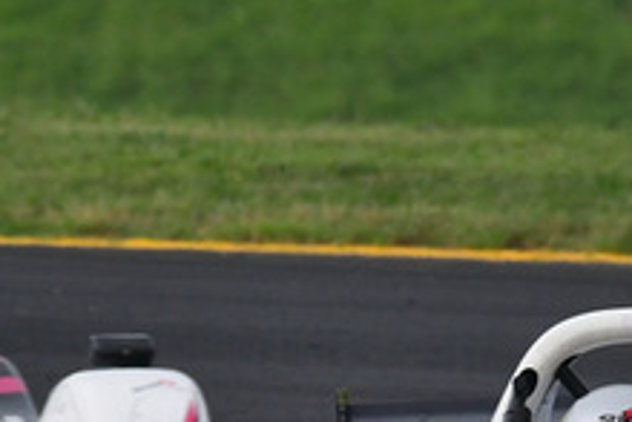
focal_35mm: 2731
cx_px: 480
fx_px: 47974
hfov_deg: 0.8
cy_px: 396
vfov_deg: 0.5
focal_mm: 500
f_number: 10
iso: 800
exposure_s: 1/640
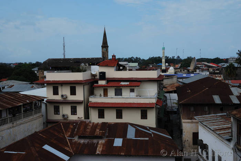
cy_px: 80
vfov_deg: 33.1
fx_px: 271
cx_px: 120
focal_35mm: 40
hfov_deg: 47.9
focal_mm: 27
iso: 100
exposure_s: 1/320
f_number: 9
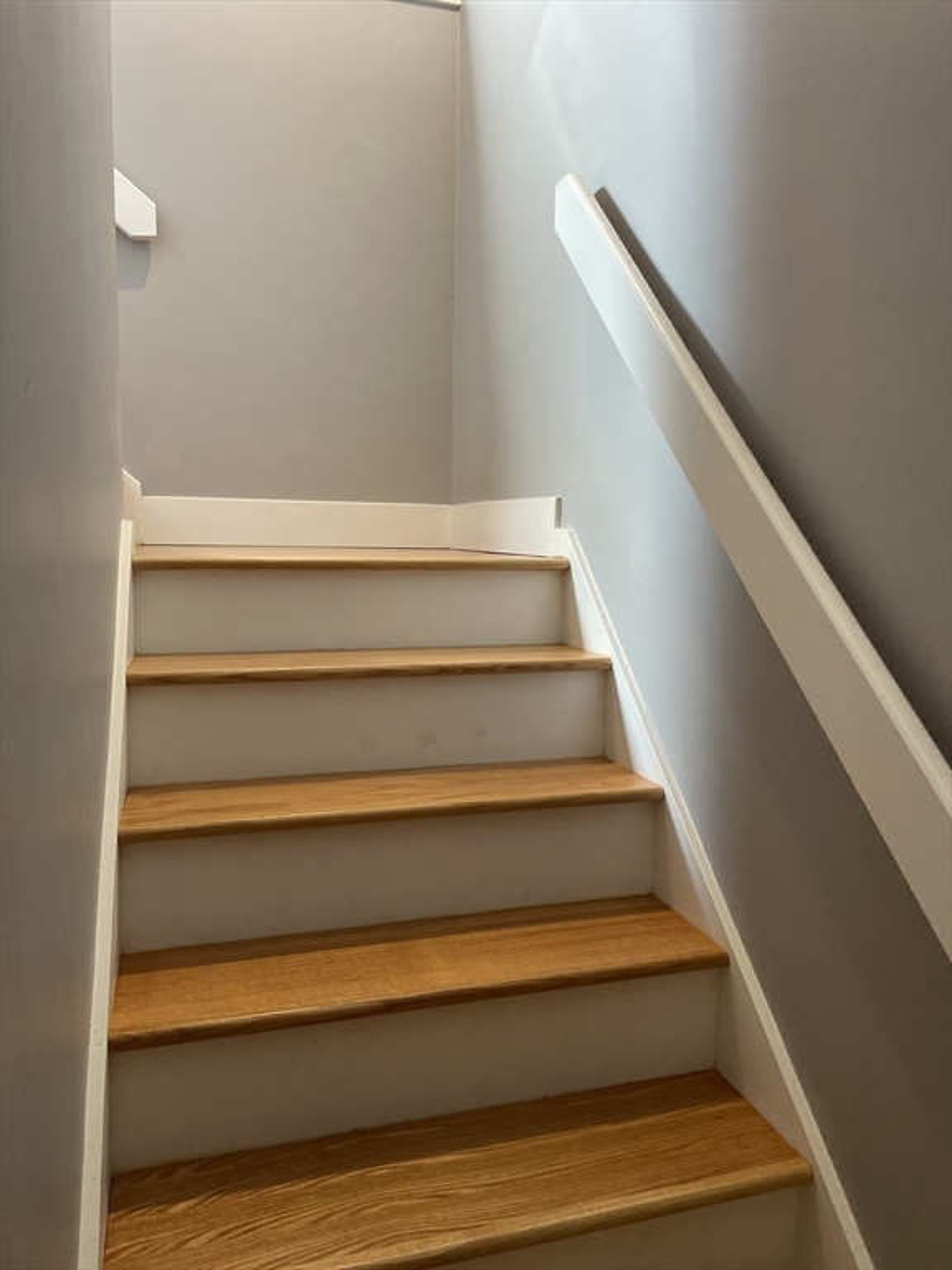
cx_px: 476
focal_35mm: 26
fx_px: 953
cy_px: 635
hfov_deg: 53.1
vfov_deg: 67.3
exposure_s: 1/60
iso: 200
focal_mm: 4.2
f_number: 1.6
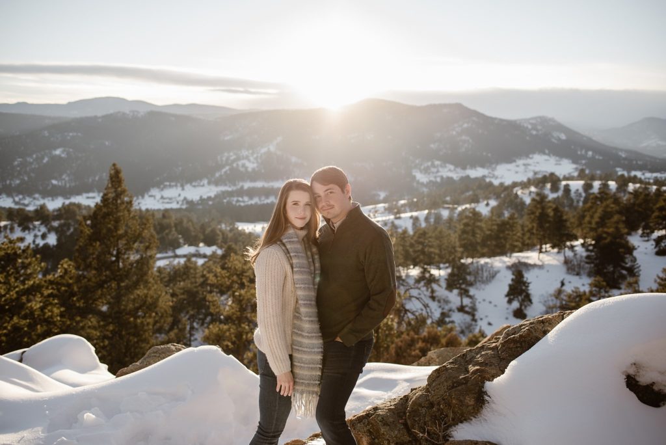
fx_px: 648
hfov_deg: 54.4
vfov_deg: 37.9
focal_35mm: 35
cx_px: 333
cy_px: 222
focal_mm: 35
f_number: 2.8
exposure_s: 1/1600
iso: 200
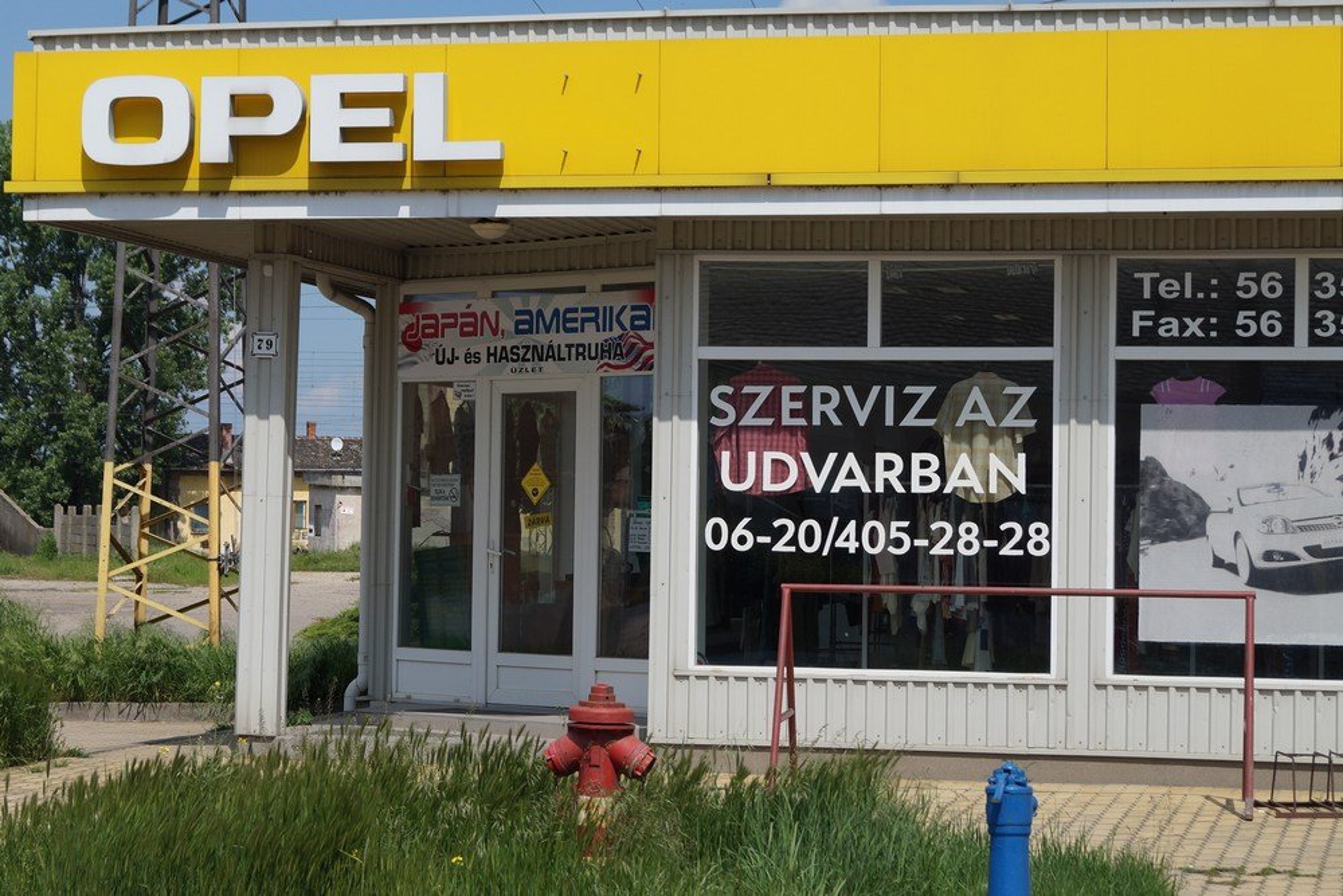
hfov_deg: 24.6
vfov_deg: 16.6
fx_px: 3078
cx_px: 672
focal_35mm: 82
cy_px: 448
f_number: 9
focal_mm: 55
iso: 100
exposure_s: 1/320
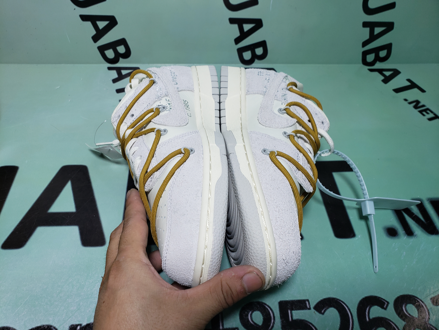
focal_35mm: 26
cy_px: 165
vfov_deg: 53.1
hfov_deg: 67.3
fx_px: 330
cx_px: 220
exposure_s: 1/217
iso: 50
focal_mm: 4.3
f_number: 2.4
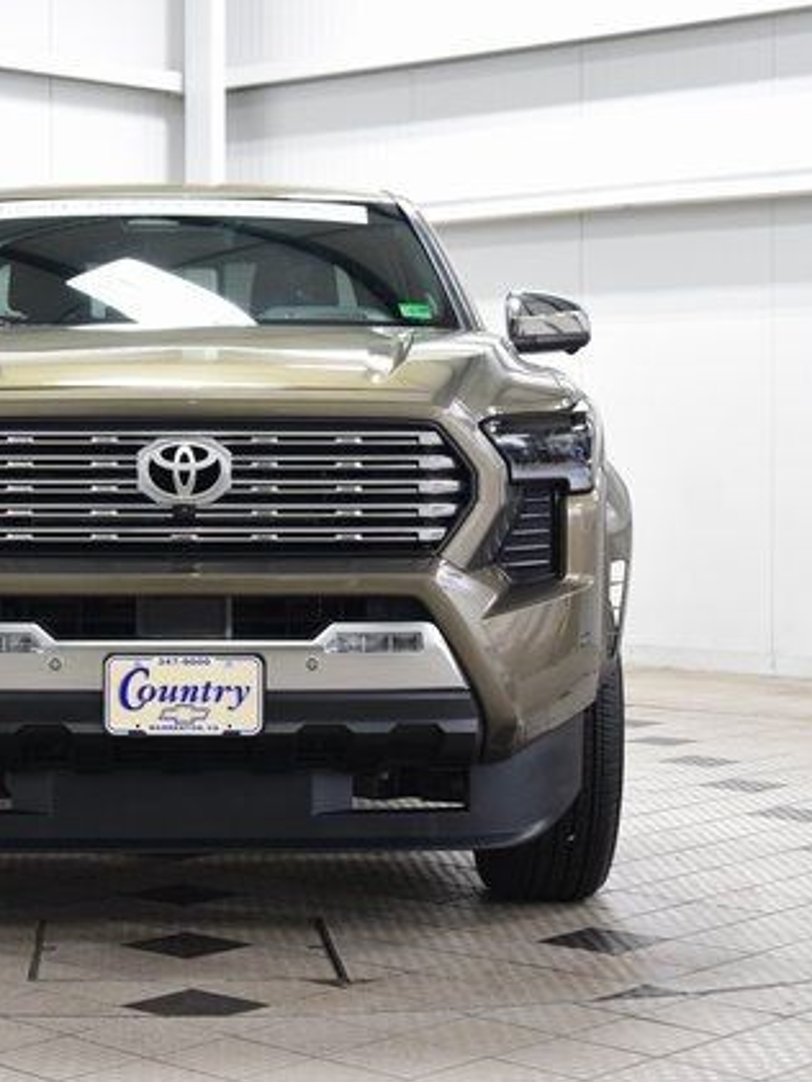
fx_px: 2470
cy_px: 544
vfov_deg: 24.7
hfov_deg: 18.5
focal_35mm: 79
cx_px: 182
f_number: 4.5
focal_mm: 36
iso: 1600
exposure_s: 1/60
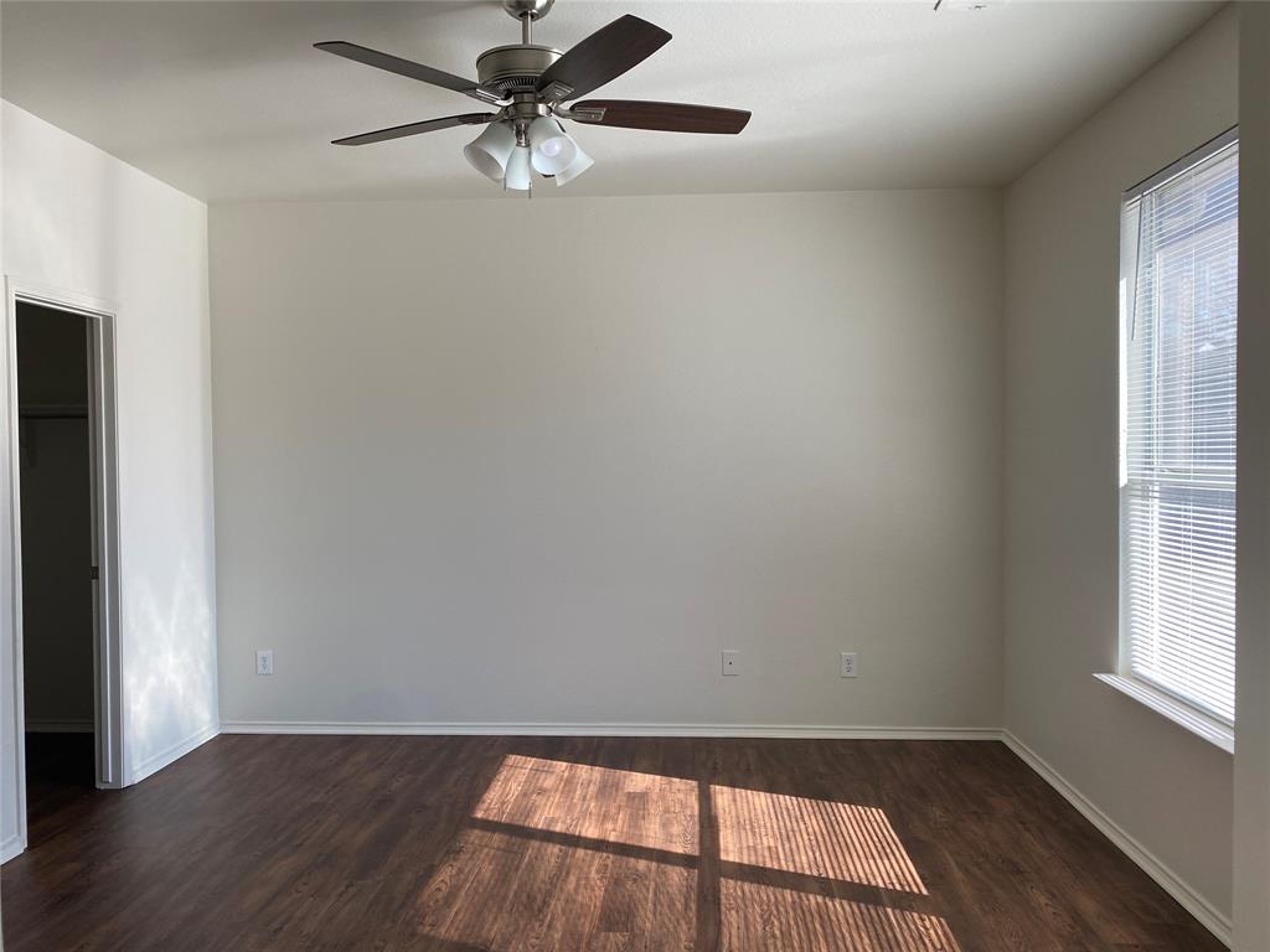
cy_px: 476
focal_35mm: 26
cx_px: 635
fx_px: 954
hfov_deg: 67.3
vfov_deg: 53.1
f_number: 1.8
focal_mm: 4.25
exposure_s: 1/122
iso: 80
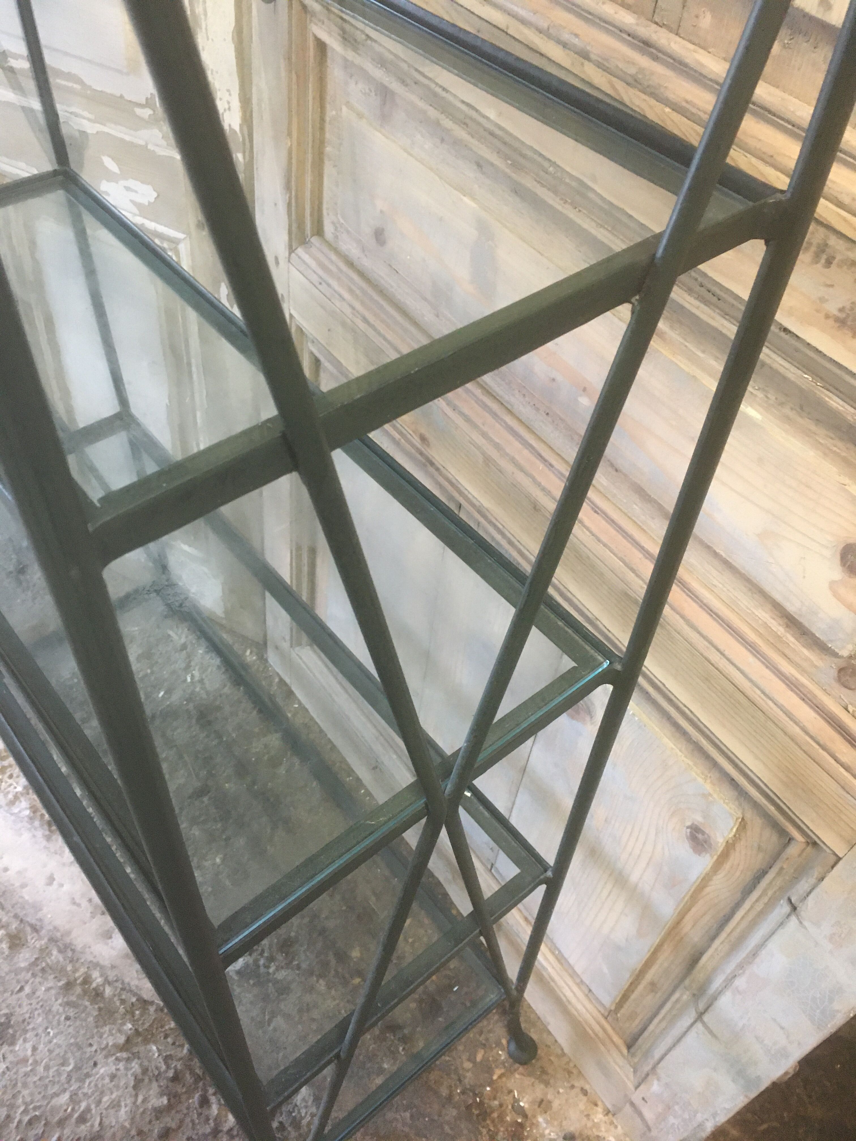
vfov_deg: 61.7
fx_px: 956
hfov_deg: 48.2
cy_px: 570
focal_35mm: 29
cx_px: 428
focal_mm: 4.15
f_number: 2.2
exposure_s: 1/17
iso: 200
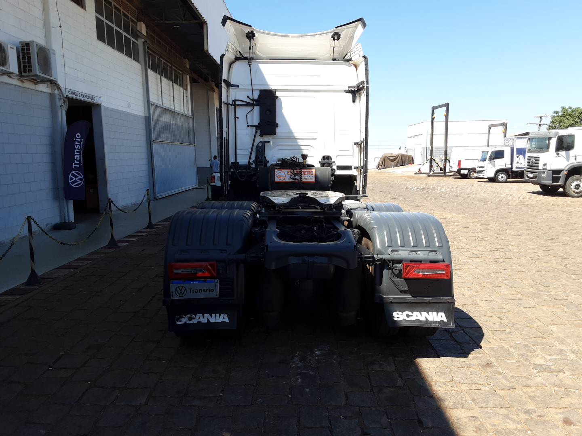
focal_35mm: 28
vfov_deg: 49.7
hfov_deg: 63.4
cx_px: 291
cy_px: 218
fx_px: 471
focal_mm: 2.9
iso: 40
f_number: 1.9
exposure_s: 1/804
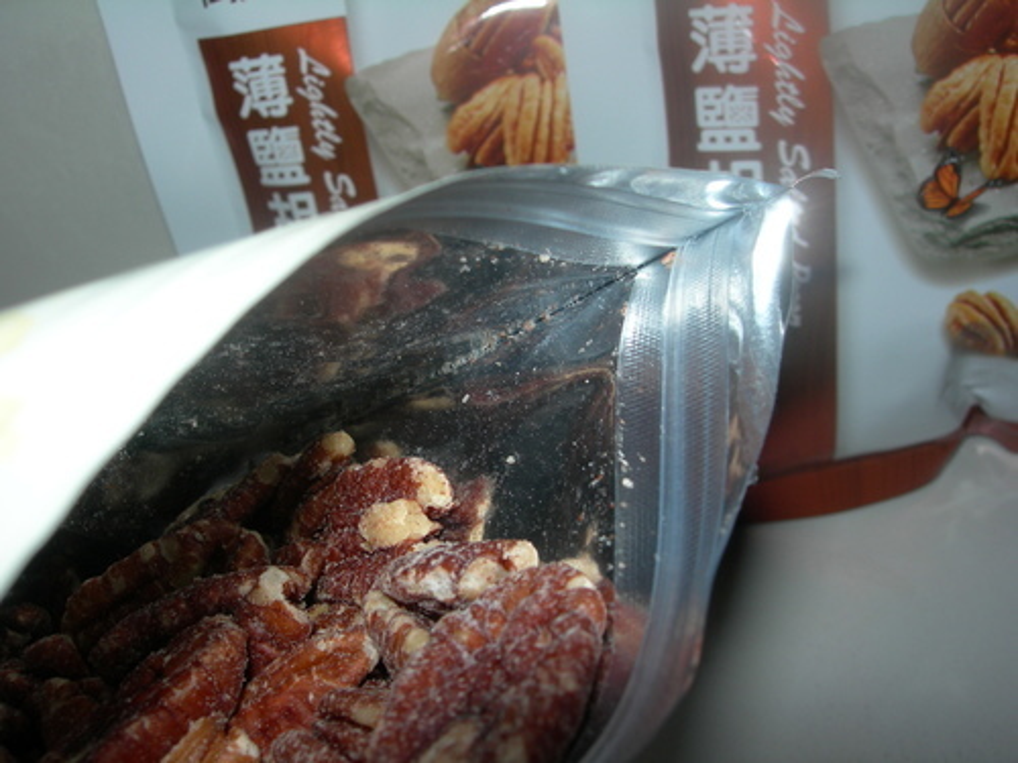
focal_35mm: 38
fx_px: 1118
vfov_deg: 37.7
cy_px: 382
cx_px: 509
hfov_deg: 49.0
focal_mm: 7.8
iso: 50
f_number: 4.8
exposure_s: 1/60.1
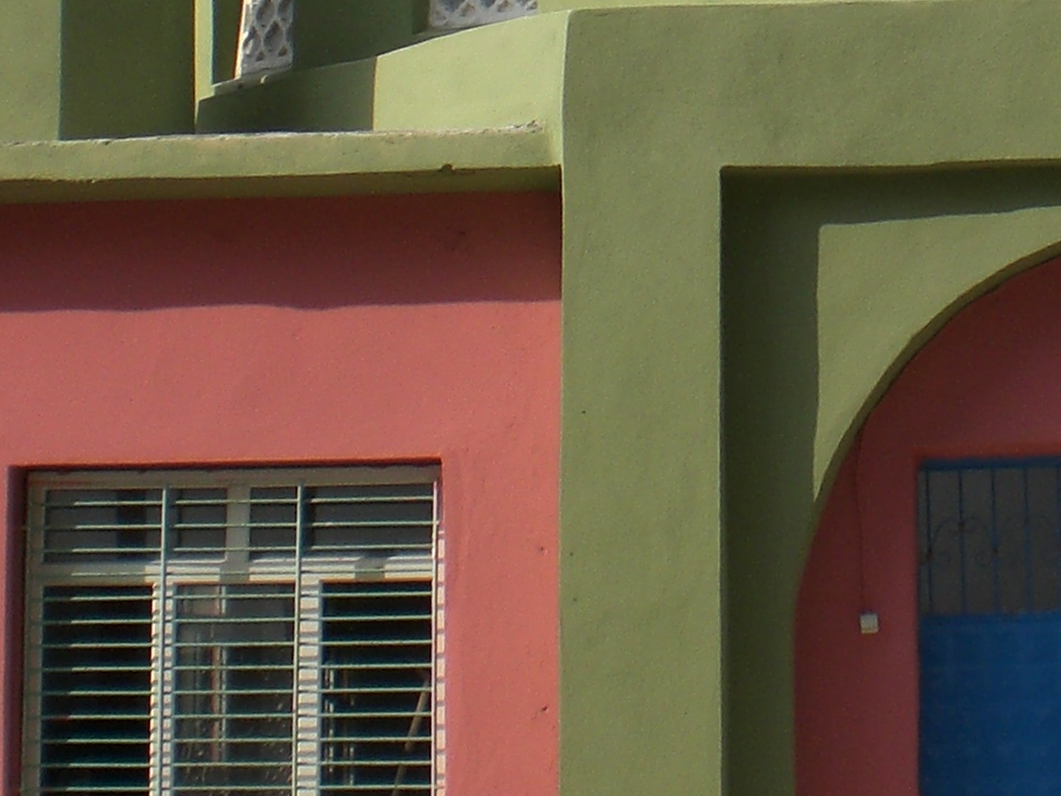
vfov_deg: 12.3
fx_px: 3648
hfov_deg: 16.1
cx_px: 1150
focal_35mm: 119
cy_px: -77
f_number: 4.4
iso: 50
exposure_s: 1/500
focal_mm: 6.3
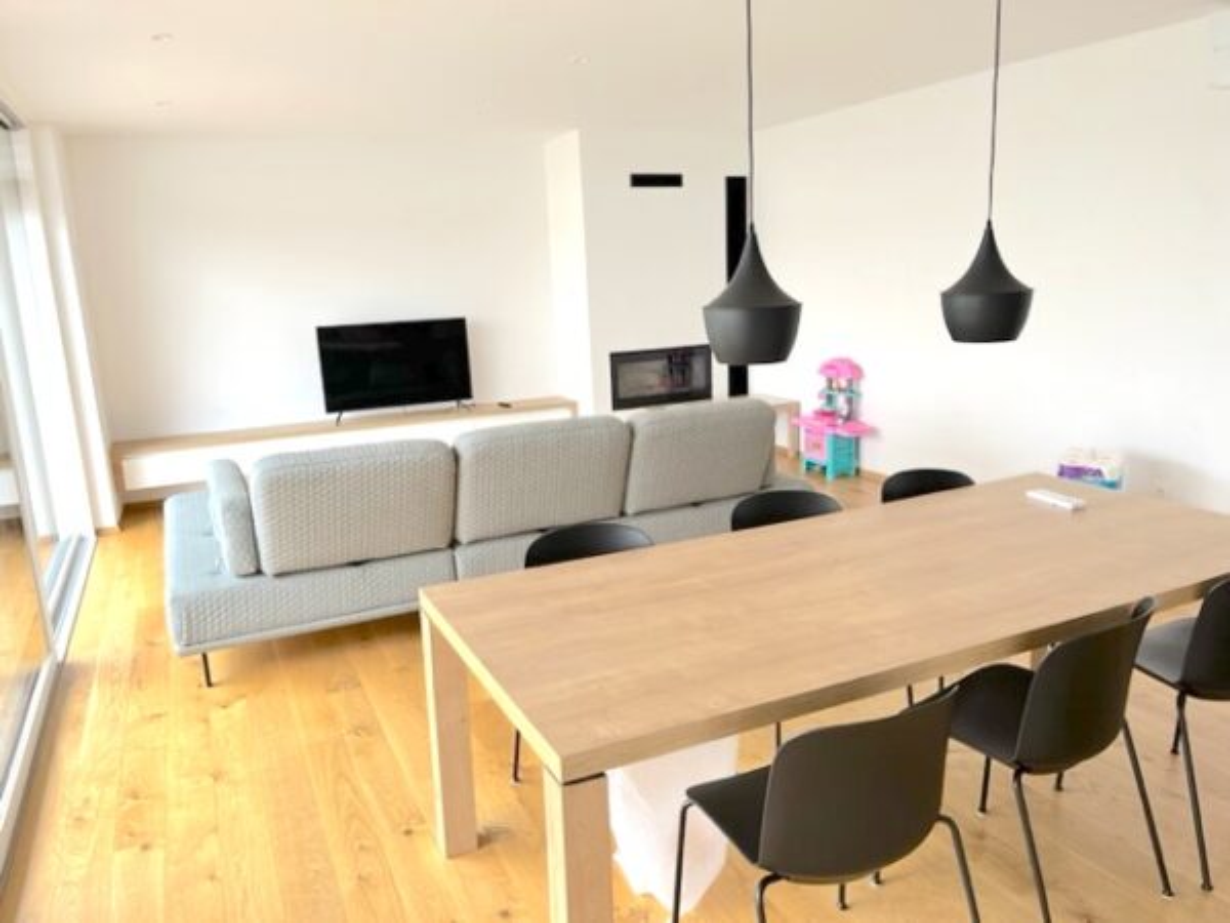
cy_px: 462
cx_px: 615
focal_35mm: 26
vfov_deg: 53.1
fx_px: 924
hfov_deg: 67.3
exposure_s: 1/122
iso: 80
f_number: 1.6
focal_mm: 5.1
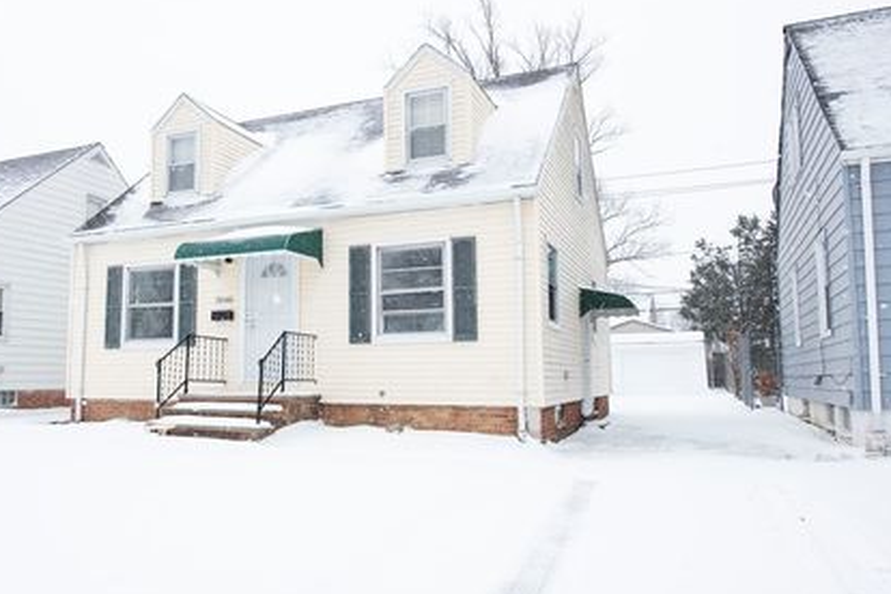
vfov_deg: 45.0
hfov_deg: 63.3
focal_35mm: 29
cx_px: 370
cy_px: 310
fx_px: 718
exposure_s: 1/320
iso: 200
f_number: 9
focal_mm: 24
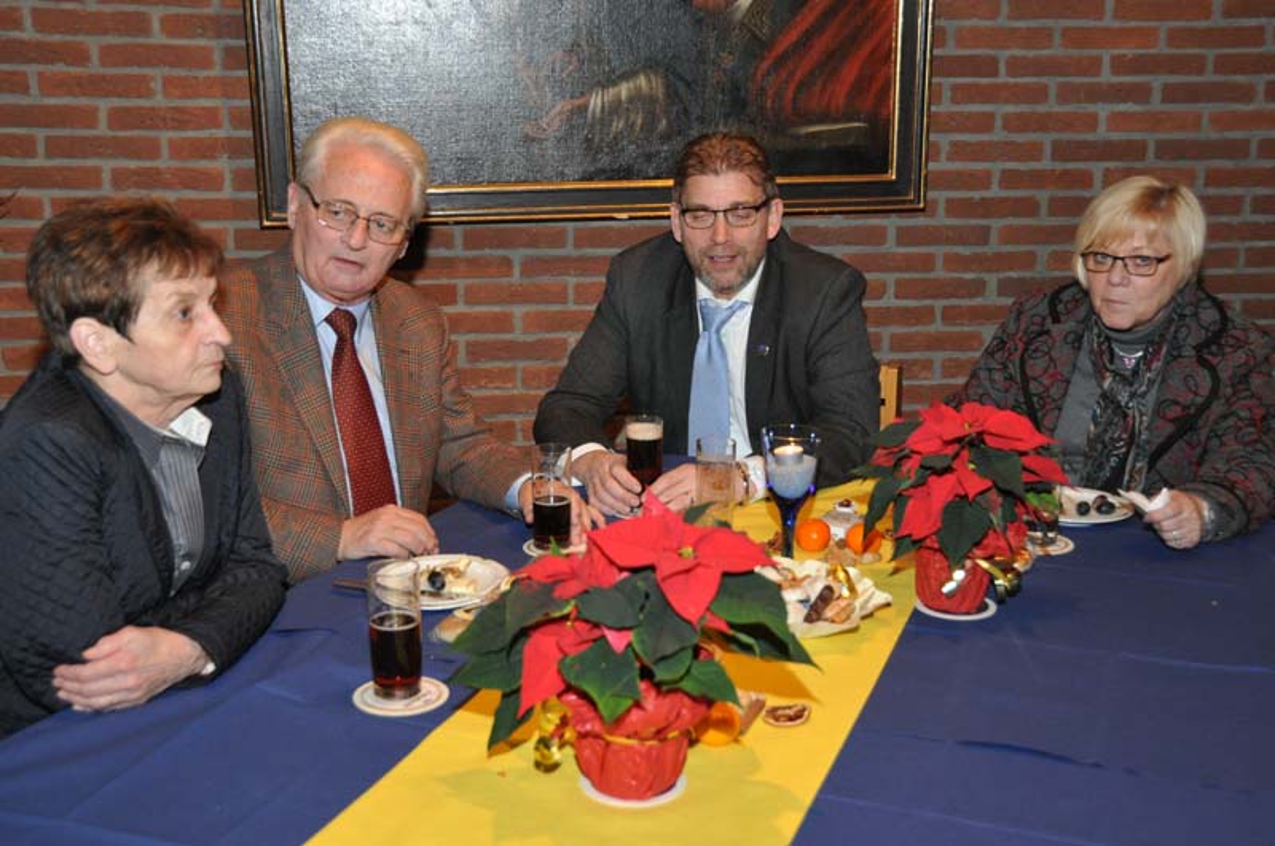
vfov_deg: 31.8
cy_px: 423
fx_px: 1485
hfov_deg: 46.5
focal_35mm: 42
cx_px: 638
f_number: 4
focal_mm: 28
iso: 800
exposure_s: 1/60
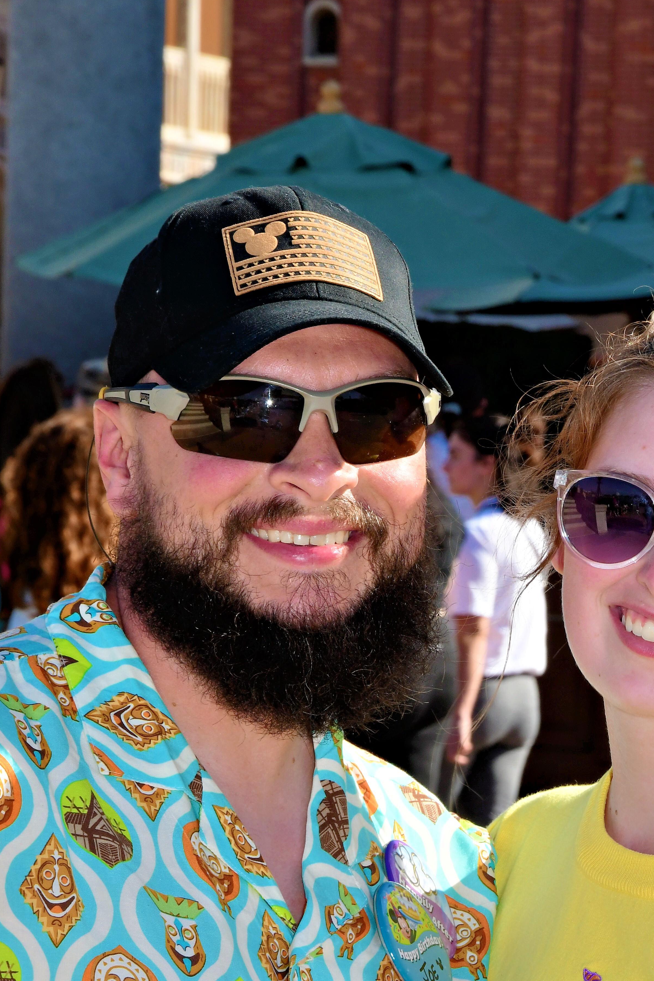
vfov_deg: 9.8
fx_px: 5722
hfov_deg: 6.5
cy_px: 606
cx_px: 441
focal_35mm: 210
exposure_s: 1/250
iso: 400
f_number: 16
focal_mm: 90
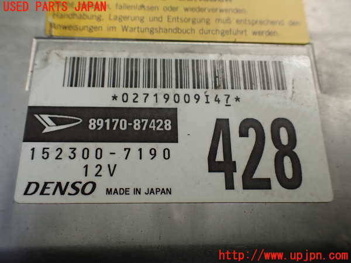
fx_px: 304
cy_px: 132
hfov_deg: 60.0
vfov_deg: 46.8
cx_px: 176
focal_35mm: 30
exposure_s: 1/160
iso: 100
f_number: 3.2
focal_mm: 5.4
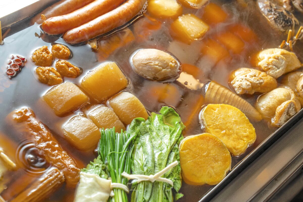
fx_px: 791
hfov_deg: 21.7
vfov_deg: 14.6
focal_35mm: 94
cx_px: 152
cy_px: 101
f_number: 11
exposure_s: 1/125
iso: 800
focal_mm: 94
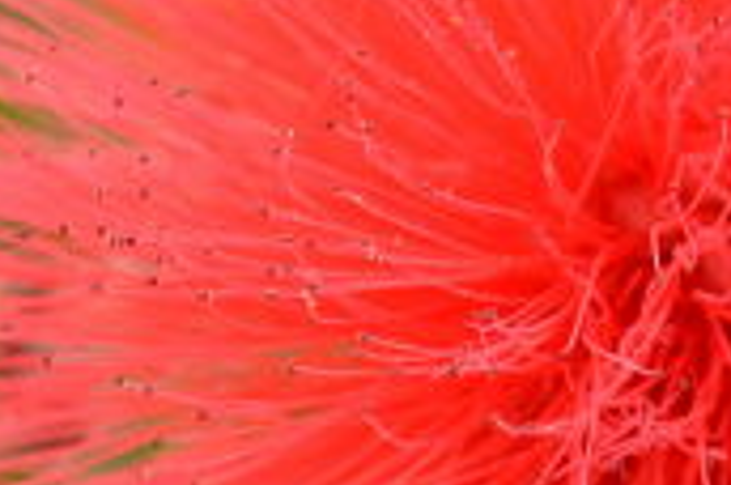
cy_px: 277
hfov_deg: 5.7
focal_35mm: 364
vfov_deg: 3.8
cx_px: 644
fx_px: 7377
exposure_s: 1/50
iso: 200
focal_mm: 50
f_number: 5.6
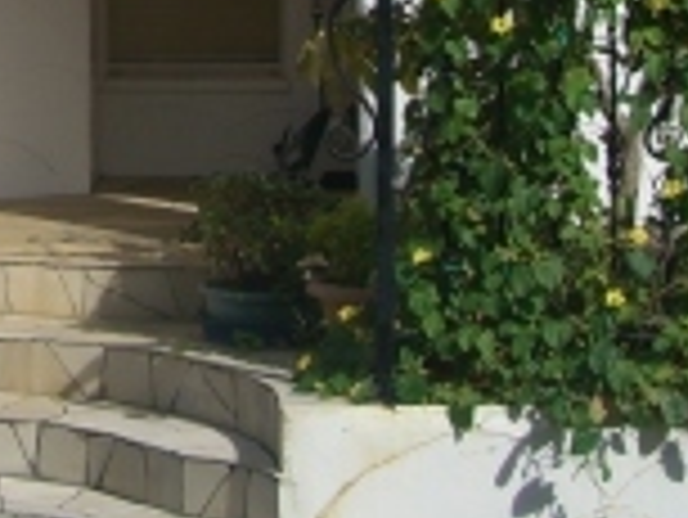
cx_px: -216
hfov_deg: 12.0
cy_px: -297
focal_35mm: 159
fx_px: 3163
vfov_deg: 9.1
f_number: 5.6
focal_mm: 7.9
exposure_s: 1/640
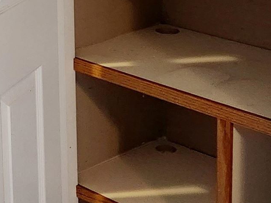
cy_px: -70
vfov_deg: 12.7
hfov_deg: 16.1
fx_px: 877
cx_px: -135
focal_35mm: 112
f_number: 1.8
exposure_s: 1/120
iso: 640
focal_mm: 5.4
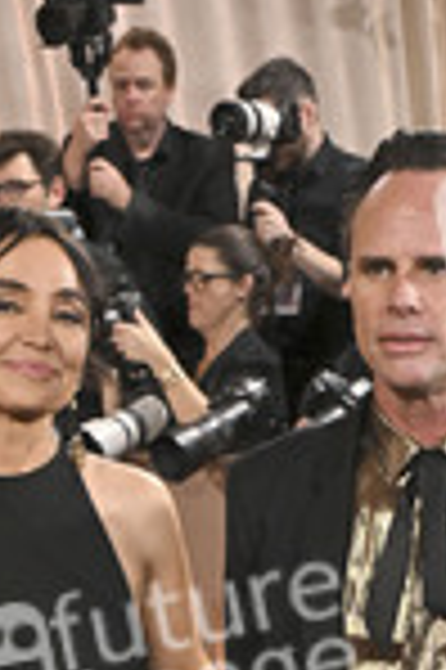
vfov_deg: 19.8
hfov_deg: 14.5
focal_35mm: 94
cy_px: 895
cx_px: 257
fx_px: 1751
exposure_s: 1/320
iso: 2500
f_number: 5.6
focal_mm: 35
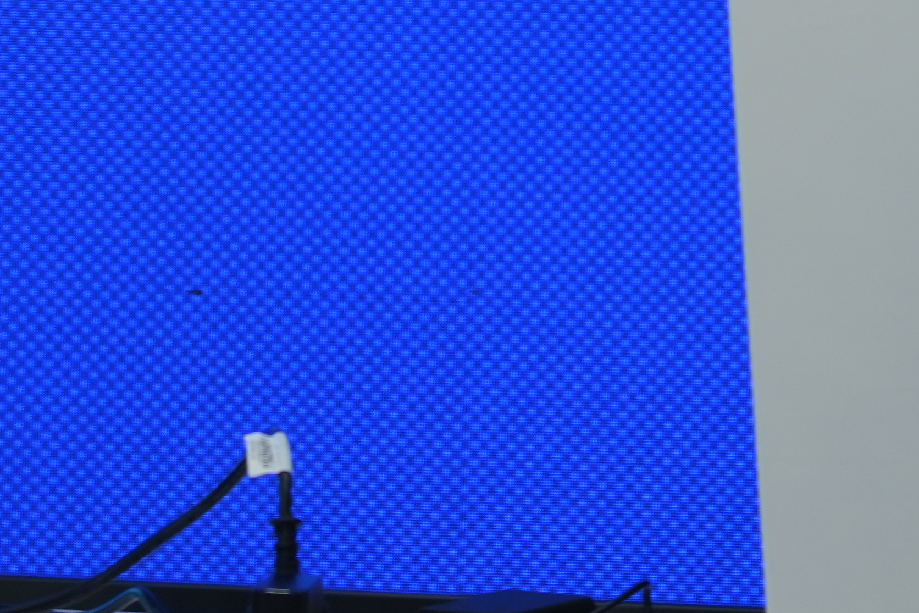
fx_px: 11232
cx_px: 959
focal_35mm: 440
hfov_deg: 4.7
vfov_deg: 3.1
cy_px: -592
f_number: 4
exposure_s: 1/50
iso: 400
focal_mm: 105
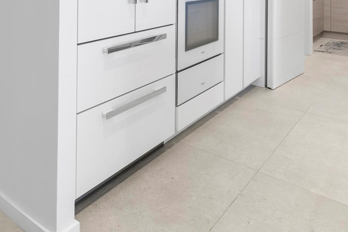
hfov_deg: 53.9
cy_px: -40
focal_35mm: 35
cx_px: 133
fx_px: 338
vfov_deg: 32.1
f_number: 8
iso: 100
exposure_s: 1/2.5
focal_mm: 14
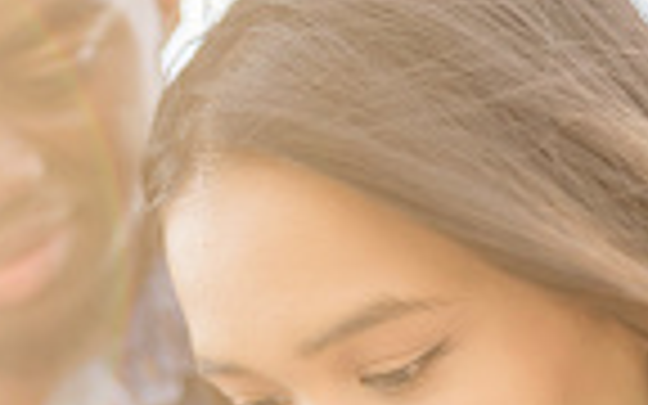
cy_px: 434
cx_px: 34
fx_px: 2225
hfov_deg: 16.3
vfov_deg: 10.3
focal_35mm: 126
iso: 100
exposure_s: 1/1000
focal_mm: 35
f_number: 1.4
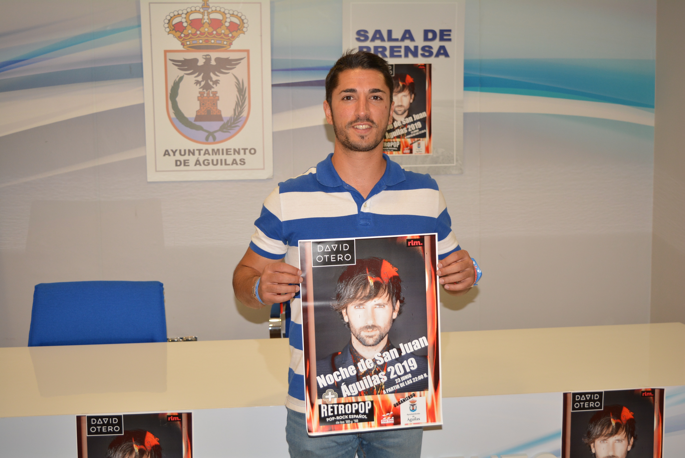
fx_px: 857
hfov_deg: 43.6
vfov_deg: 29.9
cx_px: 342
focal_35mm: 45
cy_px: 229
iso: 400
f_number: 4.2
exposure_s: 1/60
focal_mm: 30
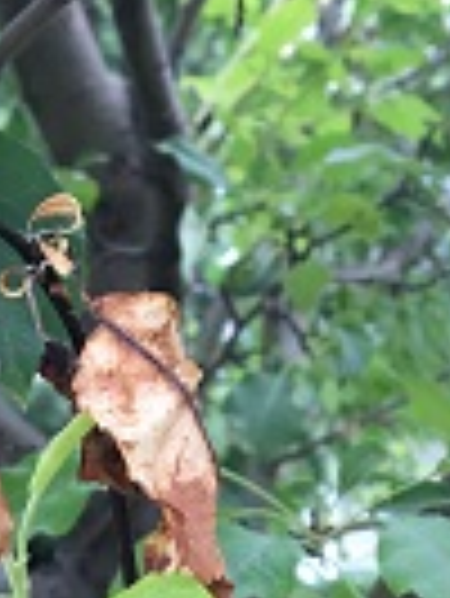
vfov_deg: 22.3
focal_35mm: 87
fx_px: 1506
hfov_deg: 16.8
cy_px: 427
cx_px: 45
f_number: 2.2
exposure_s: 1/40
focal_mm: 4.15
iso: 32
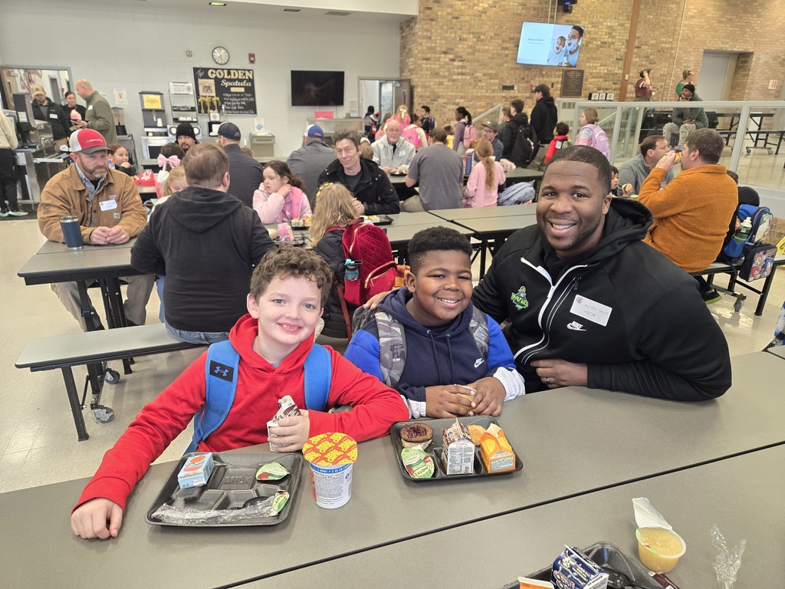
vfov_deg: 58.9
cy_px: 294
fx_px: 522
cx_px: 392
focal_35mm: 23
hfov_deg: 73.9
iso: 320
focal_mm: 5.4
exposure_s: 1/120
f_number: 1.8
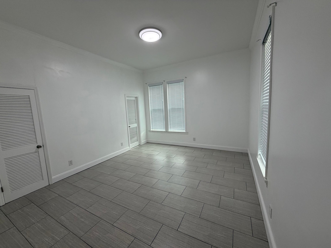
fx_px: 134
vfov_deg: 85.7
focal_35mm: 14
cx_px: 166
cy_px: 124
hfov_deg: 102.1
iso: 80
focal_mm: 2.22
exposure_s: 1/68
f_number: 2.2
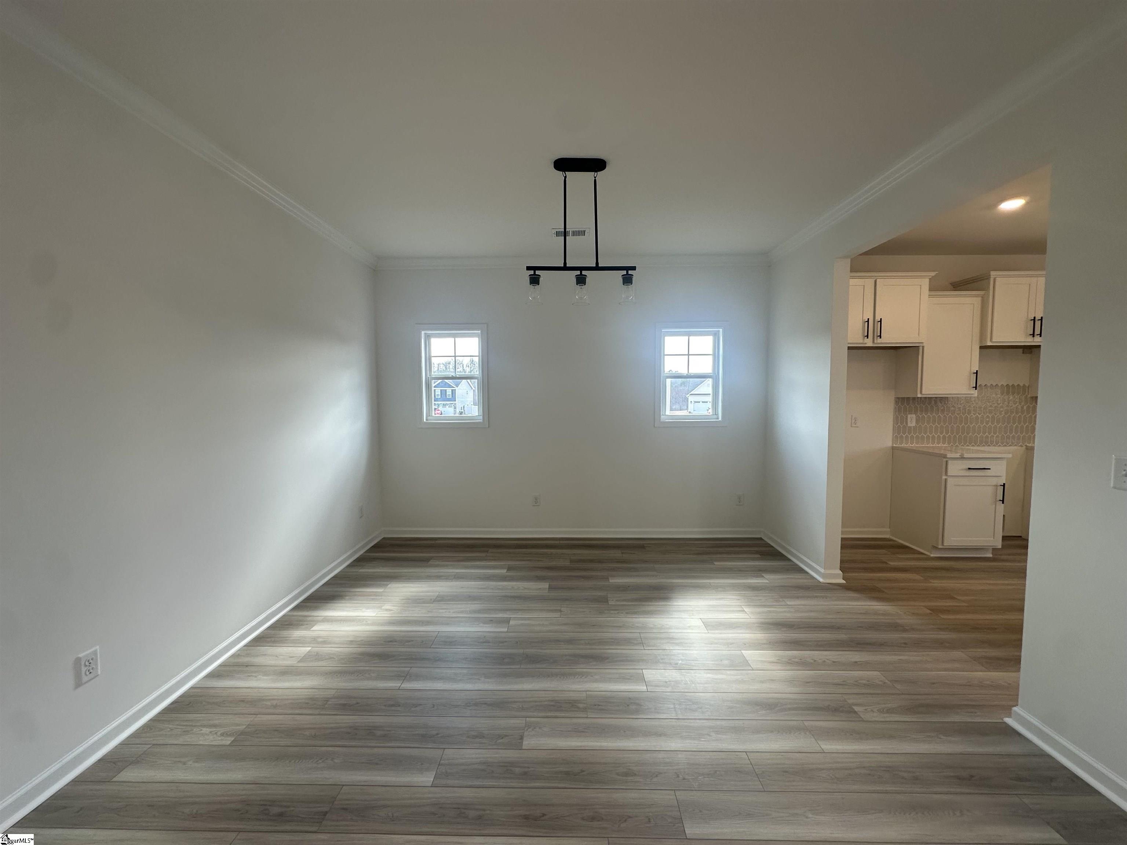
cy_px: 422
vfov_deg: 85.7
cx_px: 564
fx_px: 456
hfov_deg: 102.1
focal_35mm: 14
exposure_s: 1/120
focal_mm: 2.22
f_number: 2.2
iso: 64
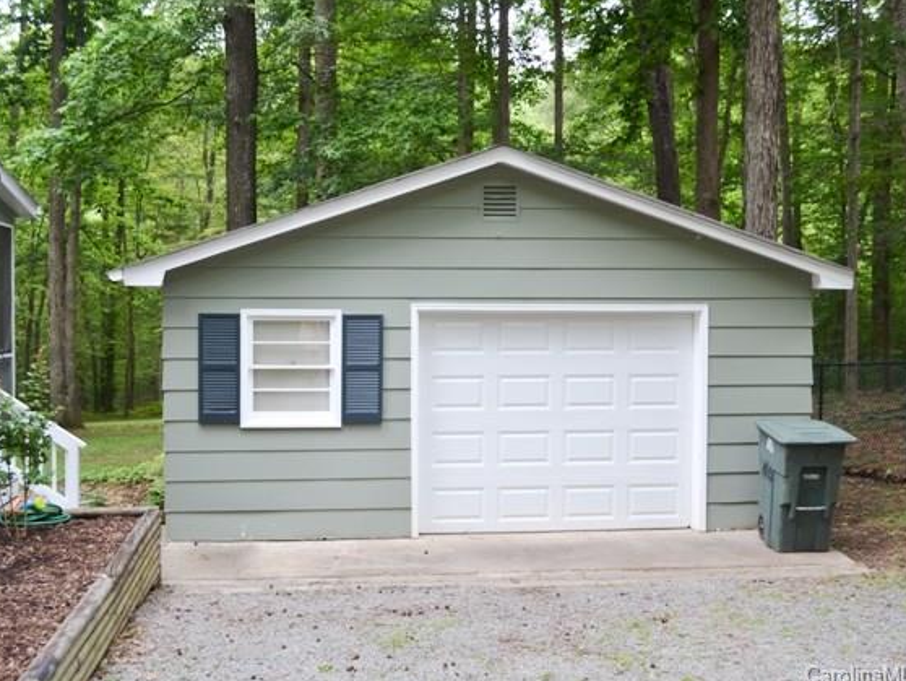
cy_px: 342
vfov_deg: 33.6
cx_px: 471
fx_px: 1126
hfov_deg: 43.8
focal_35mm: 43
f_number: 5.6
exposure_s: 1/125
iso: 320
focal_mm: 26
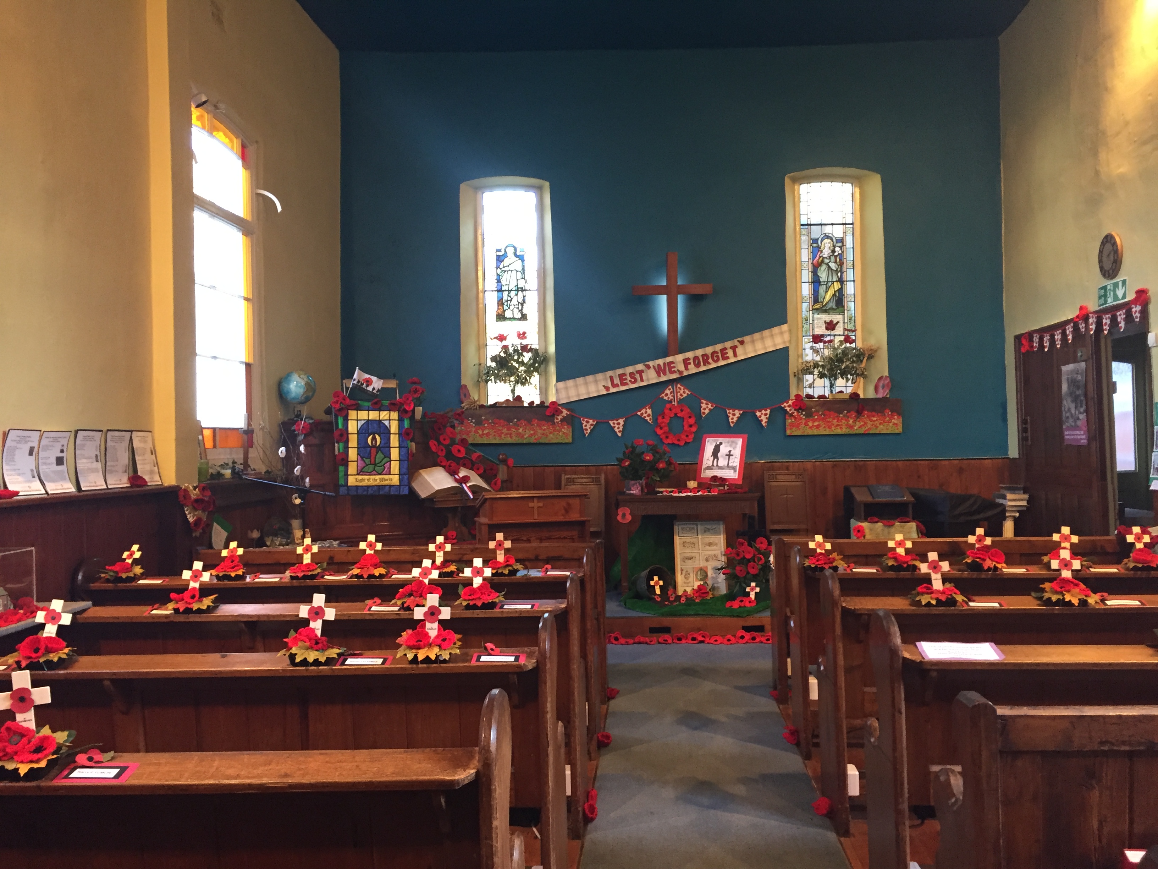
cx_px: 579
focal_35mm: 29
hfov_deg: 61.7
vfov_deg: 48.2
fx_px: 970
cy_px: 434
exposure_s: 1/33
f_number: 2.2
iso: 200
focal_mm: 4.15
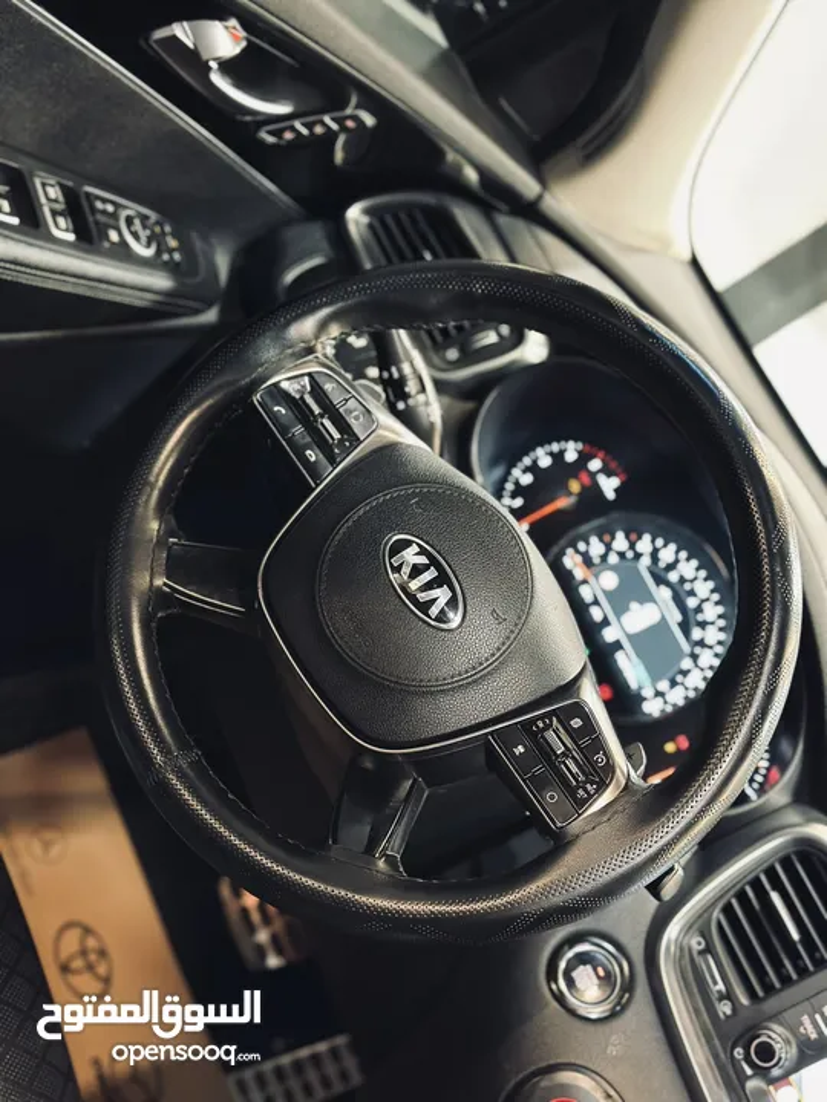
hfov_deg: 30.3
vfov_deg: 39.7
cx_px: 414
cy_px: 551
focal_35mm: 48
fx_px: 1529
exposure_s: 1/25
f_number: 1.78
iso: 640
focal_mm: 6.86
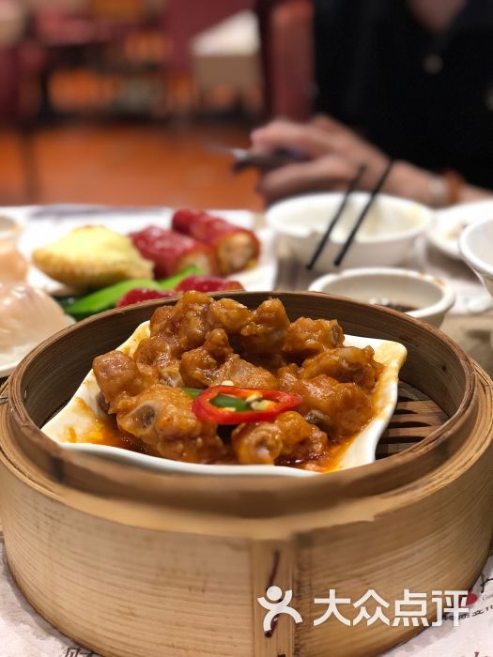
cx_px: 246
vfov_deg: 36.8
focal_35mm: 52
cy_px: 328
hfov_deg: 28.0
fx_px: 987
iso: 100
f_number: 2.4
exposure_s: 1/33
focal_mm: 6
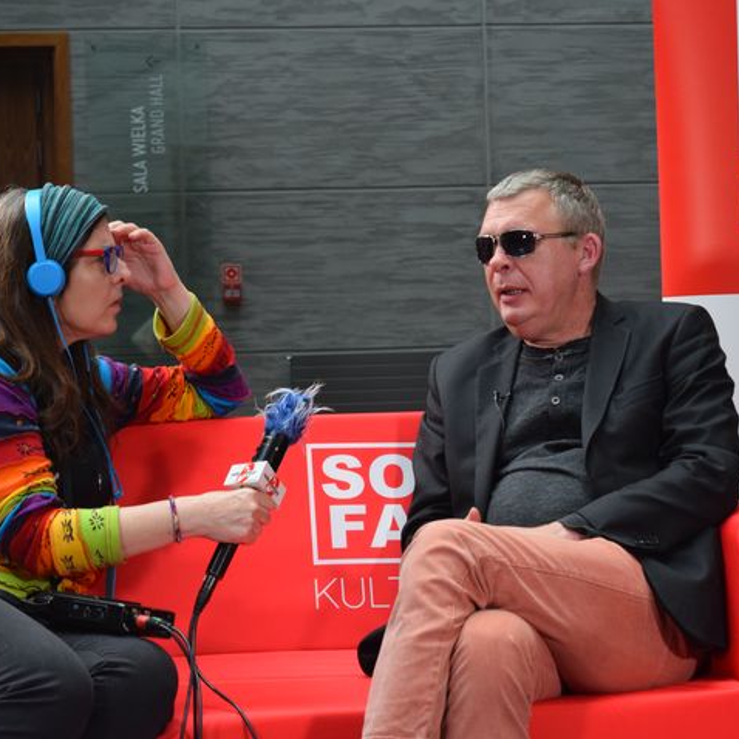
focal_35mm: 106
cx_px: 438
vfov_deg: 16.5
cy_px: 370
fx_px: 2552
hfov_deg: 16.5
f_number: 5.6
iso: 1250
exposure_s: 1/60
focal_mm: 55
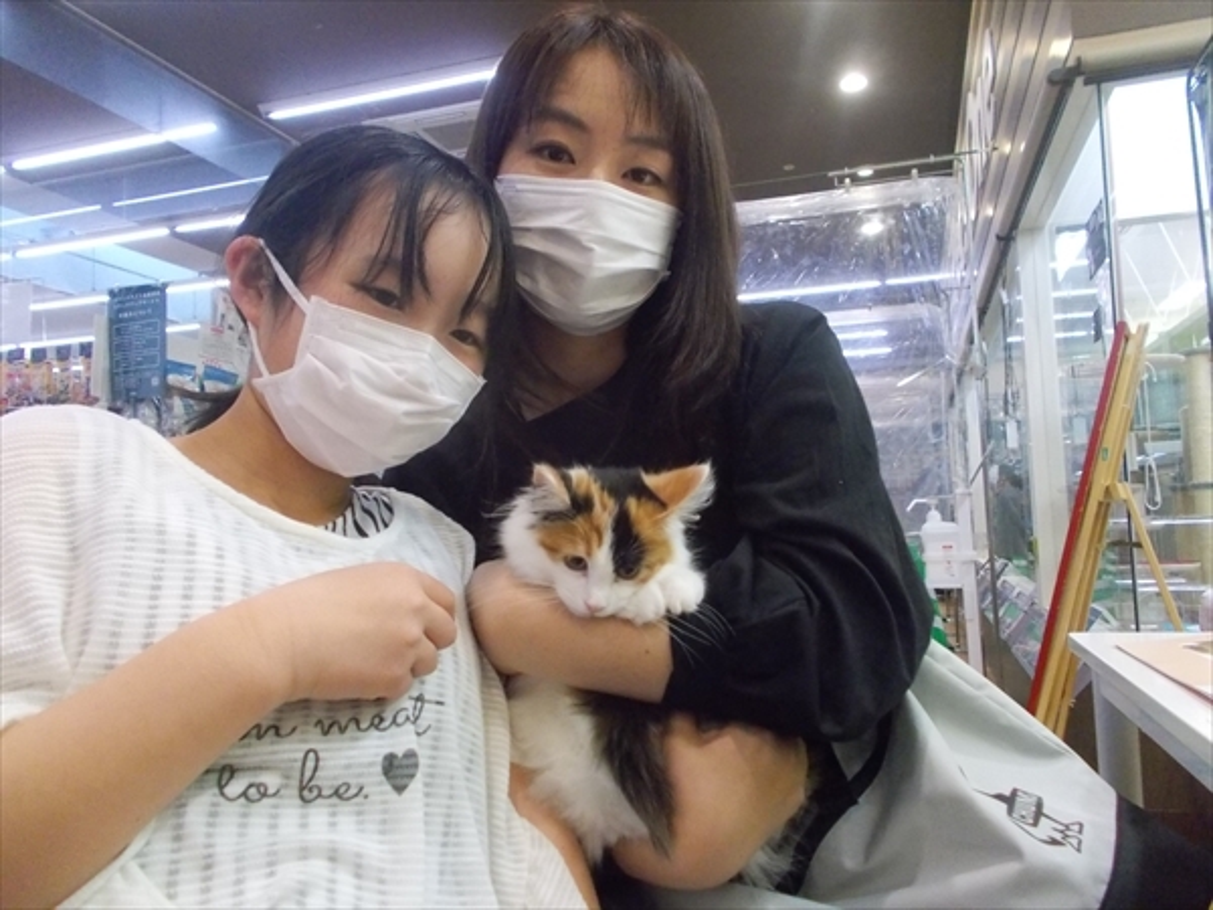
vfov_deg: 53.1
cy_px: 455
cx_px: 606
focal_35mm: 26
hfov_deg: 67.3
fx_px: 911
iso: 800
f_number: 3.2
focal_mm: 4.6
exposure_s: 1/125
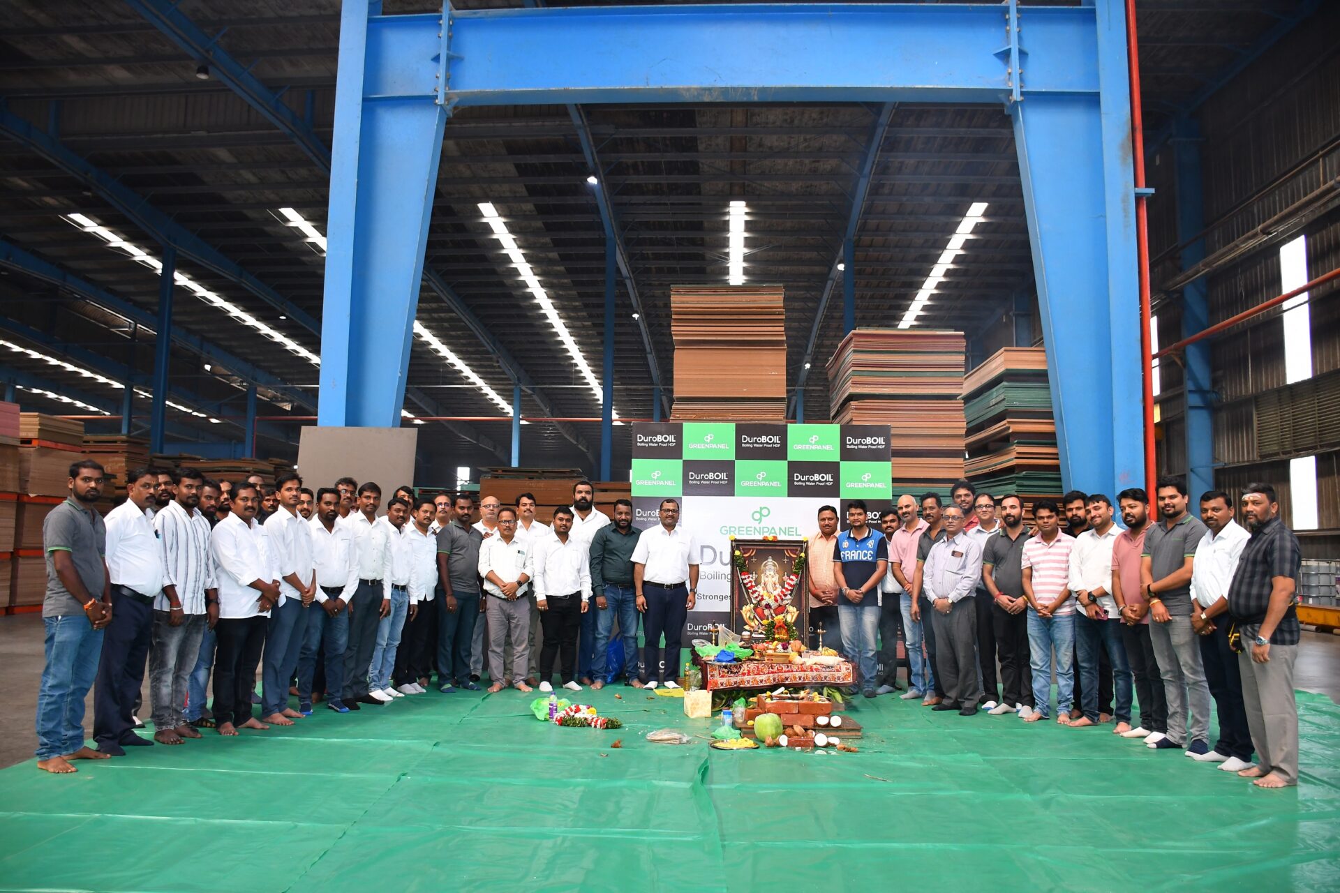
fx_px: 1005
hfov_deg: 67.4
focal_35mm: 27
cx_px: 670
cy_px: 446
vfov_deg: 47.9
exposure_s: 1/160
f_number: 3.5
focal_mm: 18
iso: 800
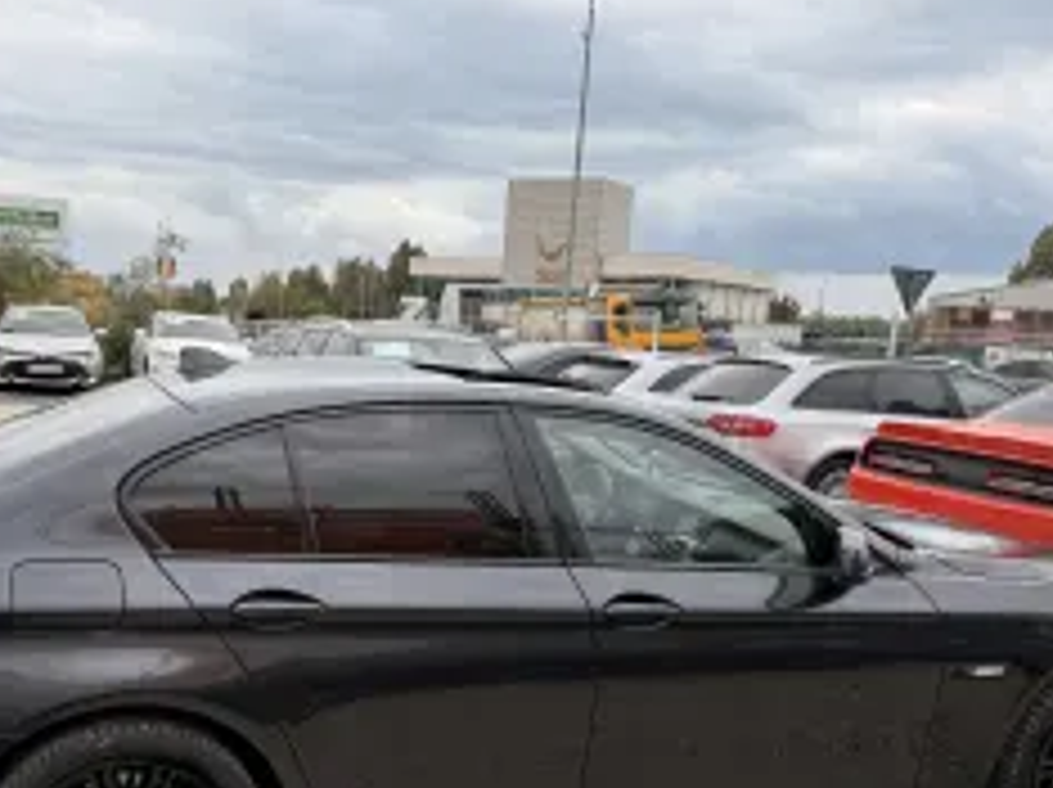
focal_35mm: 37
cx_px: 428
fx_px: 1124
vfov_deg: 38.1
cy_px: 536
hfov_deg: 49.9
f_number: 1.78
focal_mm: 6.76
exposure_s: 1/1653
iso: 80
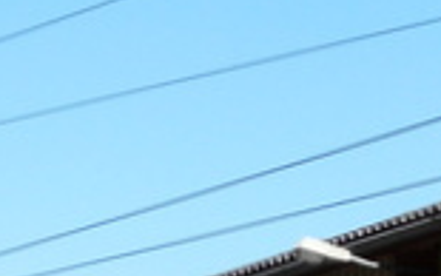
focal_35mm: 287
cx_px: 541
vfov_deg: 4.4
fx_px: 3451
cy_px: 777
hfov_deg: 7.3
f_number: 5.6
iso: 100
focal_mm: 6.8
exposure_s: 1/400
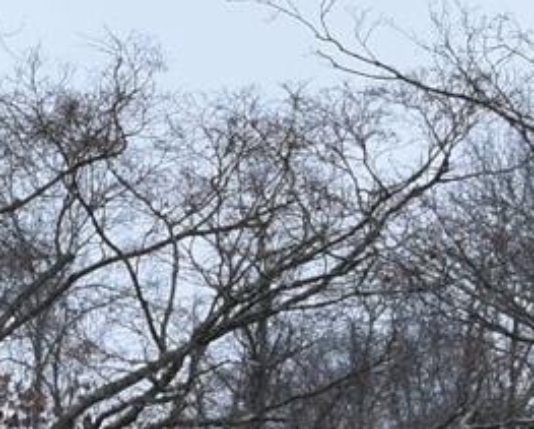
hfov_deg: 6.1
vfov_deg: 5.0
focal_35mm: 296
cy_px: 1254
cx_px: -985
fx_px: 4678
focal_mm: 27
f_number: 8
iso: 400
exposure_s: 1/250
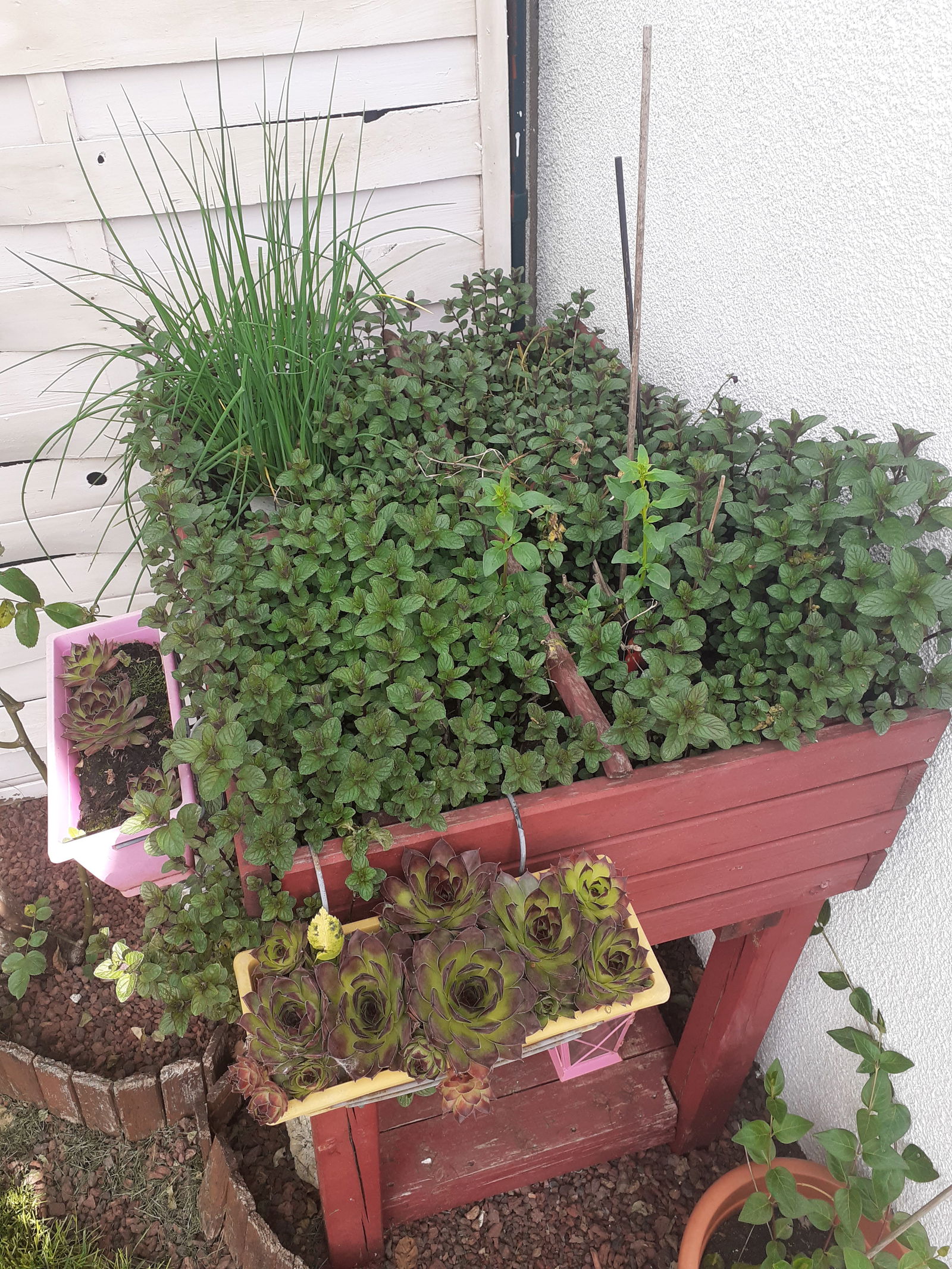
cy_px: 634
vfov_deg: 65.3
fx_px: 990
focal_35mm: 27
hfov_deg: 51.4
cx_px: 476
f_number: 1.9
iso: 40
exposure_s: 1/309
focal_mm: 3.6
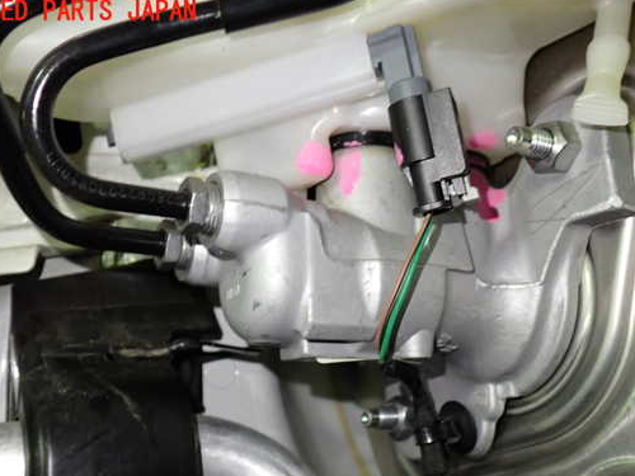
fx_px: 660
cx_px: 347
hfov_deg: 51.3
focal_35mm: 36
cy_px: 282
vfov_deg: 39.5
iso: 200
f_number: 2.3
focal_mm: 5.4
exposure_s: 1/30
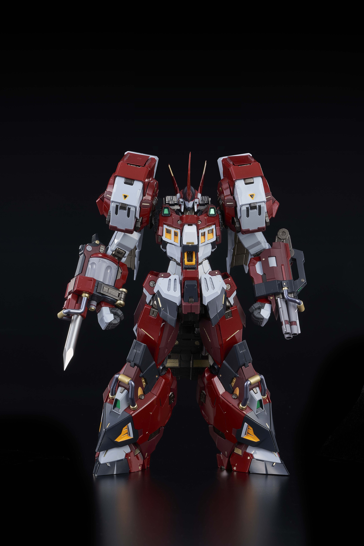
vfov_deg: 21.2
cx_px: 175
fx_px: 1455
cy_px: 279
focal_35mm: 96
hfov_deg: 14.3
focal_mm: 90
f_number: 16
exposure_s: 1/125
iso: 100
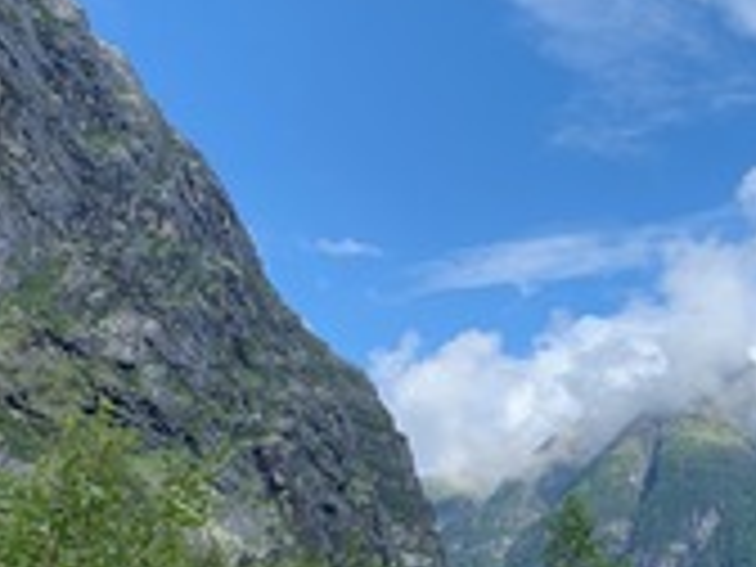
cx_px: 742
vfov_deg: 23.2
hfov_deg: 29.3
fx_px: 1354
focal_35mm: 62
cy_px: 482
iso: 25
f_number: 1.8
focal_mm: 4.25
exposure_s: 1/1387
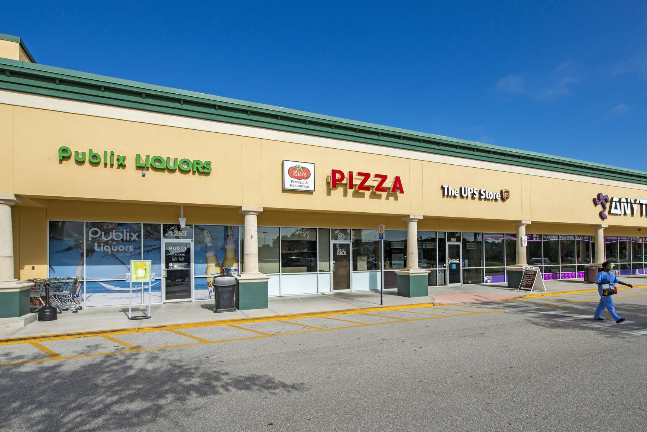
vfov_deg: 61.8
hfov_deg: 83.5
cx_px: 365
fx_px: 360
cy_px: 238
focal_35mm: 20
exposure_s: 1/750
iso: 400
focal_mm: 17
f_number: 11
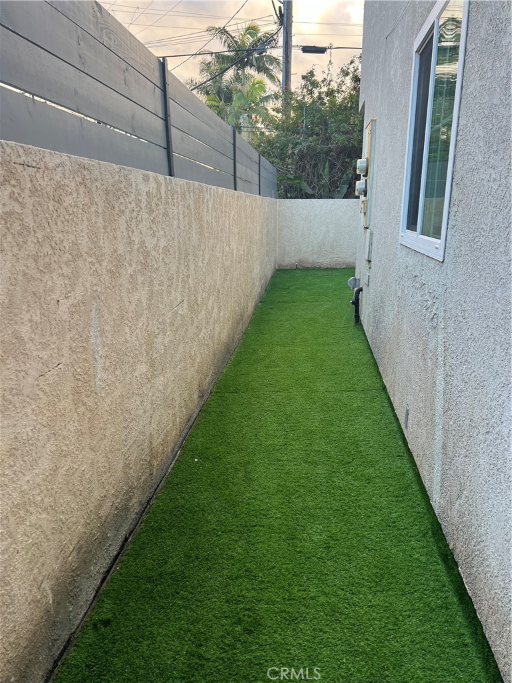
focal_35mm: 26
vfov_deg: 67.3
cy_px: 342
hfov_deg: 53.1
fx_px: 513
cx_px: 256
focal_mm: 5.7
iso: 64
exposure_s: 1/171
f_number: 1.5
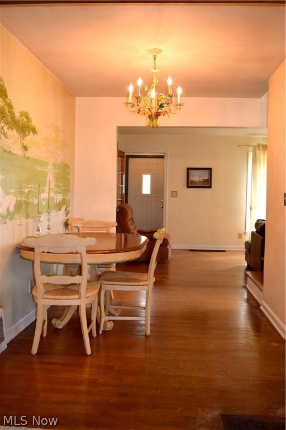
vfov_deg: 53.1
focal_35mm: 36
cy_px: 215
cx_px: 143
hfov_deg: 36.9
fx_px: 429
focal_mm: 24
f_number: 4.5
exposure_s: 1/80
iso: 800
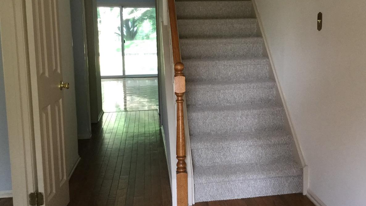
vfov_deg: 28.9
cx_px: 212
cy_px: 80
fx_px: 398
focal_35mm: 41
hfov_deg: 49.2
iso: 100
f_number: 2.4
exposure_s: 1/30
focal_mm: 3.3
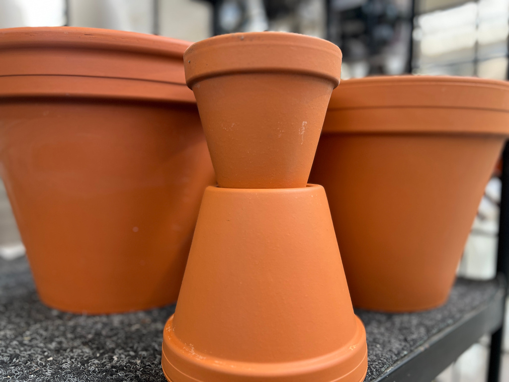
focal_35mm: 26
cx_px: 254
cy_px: 191
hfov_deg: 67.3
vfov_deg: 53.1
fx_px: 382
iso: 64
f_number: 1.5
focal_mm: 5.7
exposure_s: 1/120
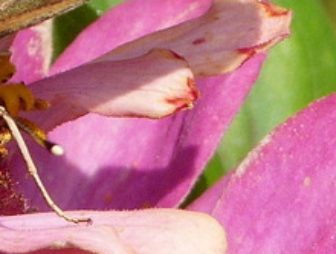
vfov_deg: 0.6
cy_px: -23
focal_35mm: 2325
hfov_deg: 0.9
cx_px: -21
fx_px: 22617
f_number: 5.6
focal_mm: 108
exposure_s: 1/400
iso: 80
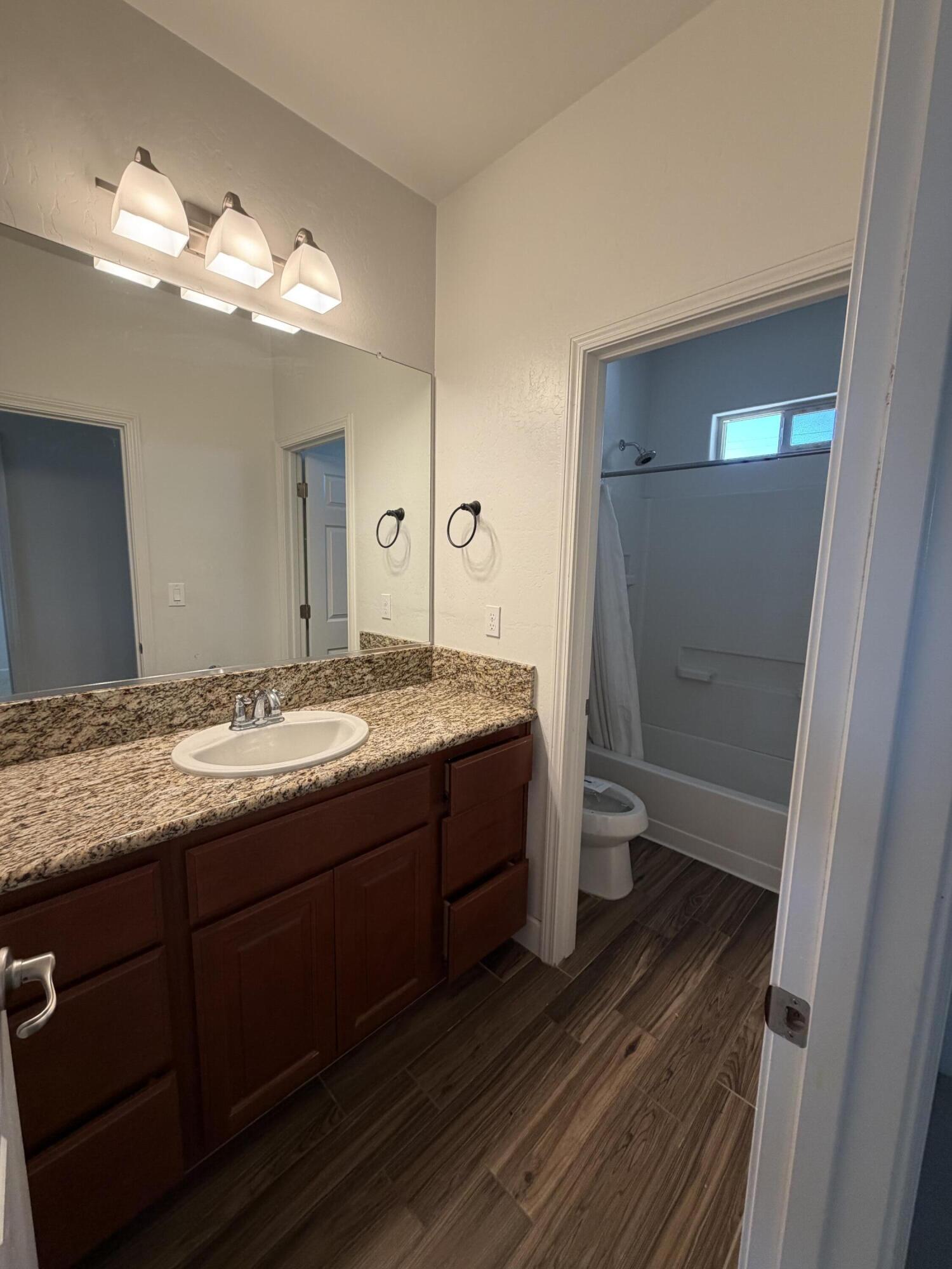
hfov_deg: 85.7
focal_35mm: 14
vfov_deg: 102.1
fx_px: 513
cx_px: 476
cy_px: 634
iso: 200
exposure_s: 1/120
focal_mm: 2.22
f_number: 2.2
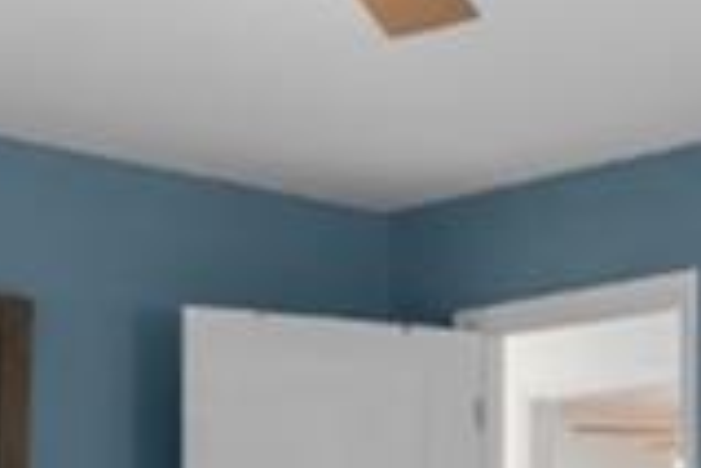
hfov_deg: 19.0
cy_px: 640
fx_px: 2005
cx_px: 776
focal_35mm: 103
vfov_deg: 12.8
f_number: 8
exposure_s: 1/1.25
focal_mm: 16
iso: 320
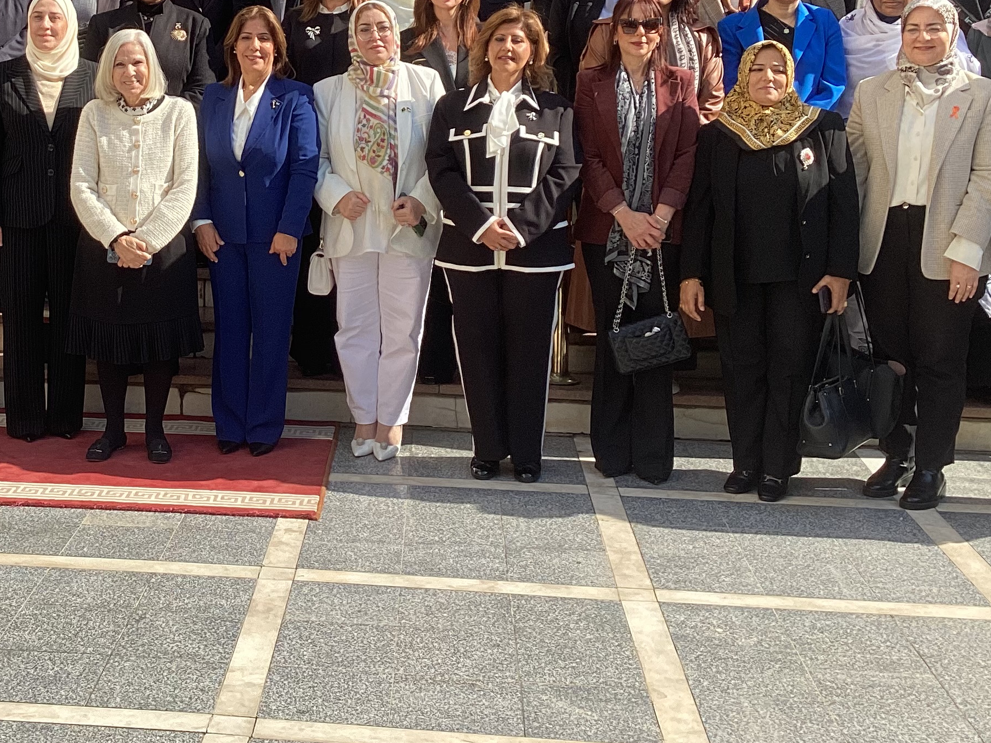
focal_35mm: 56
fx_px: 1603
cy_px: 137
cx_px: 222
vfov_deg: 25.6
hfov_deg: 33.5
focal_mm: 3.3
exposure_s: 1/543
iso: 25
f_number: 2.4
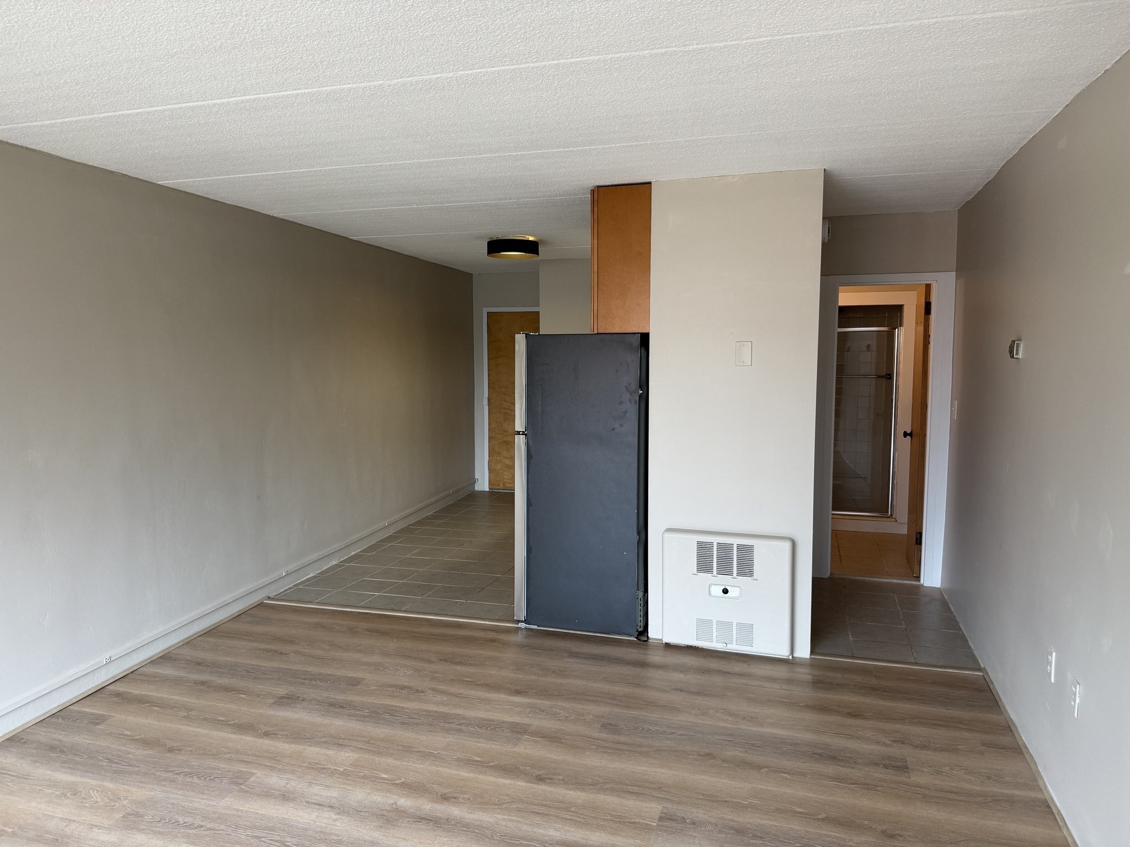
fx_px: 783
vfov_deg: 56.8
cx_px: 565
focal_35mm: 24
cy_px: 424
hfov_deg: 71.6
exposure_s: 1/60
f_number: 1.78
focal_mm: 6.76
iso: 125
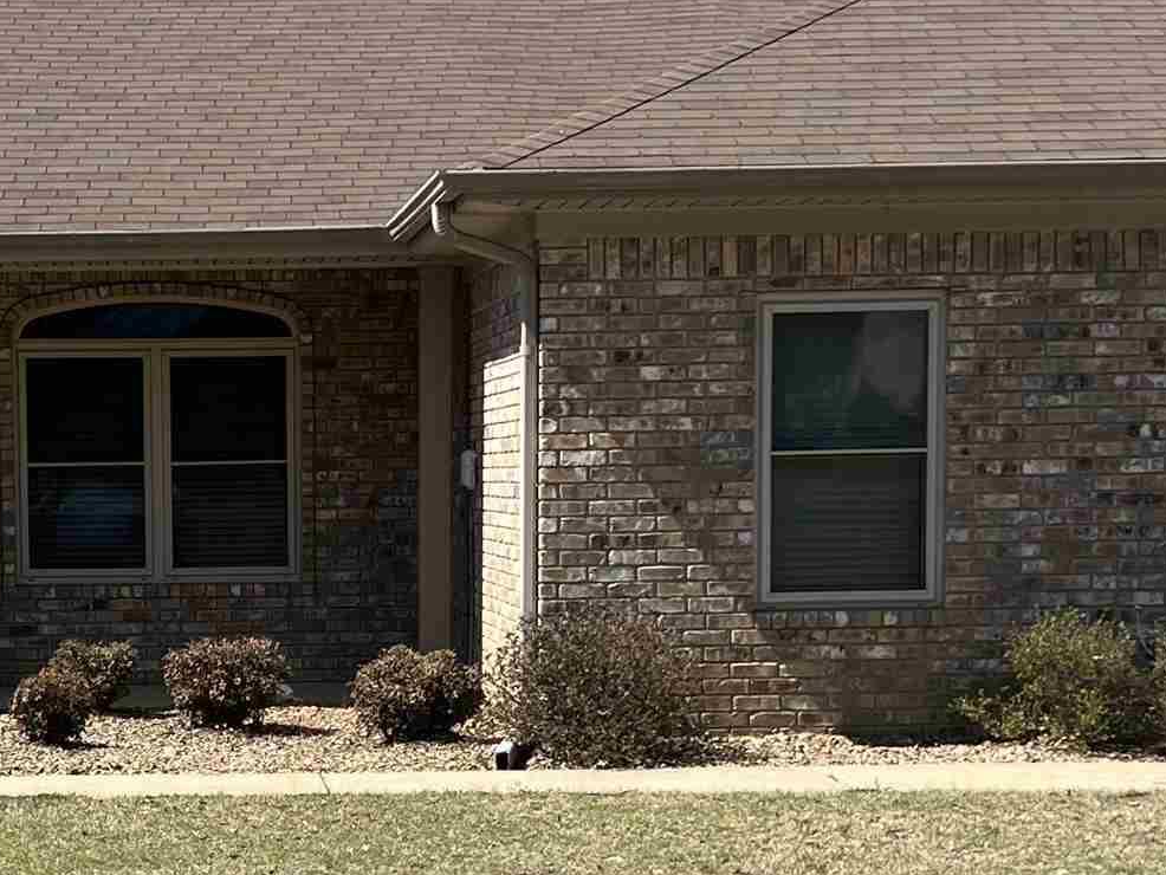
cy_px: 678
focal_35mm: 81
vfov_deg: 18.1
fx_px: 2729
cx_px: 246
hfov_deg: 23.8
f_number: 1.5
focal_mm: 5.7
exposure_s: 1/3356
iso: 50
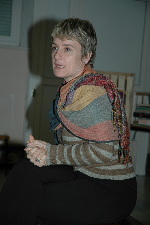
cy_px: 112
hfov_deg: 13.0
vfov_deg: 19.5
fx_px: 657
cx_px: 75
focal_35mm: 105
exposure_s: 1/60
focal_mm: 70
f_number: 4.5
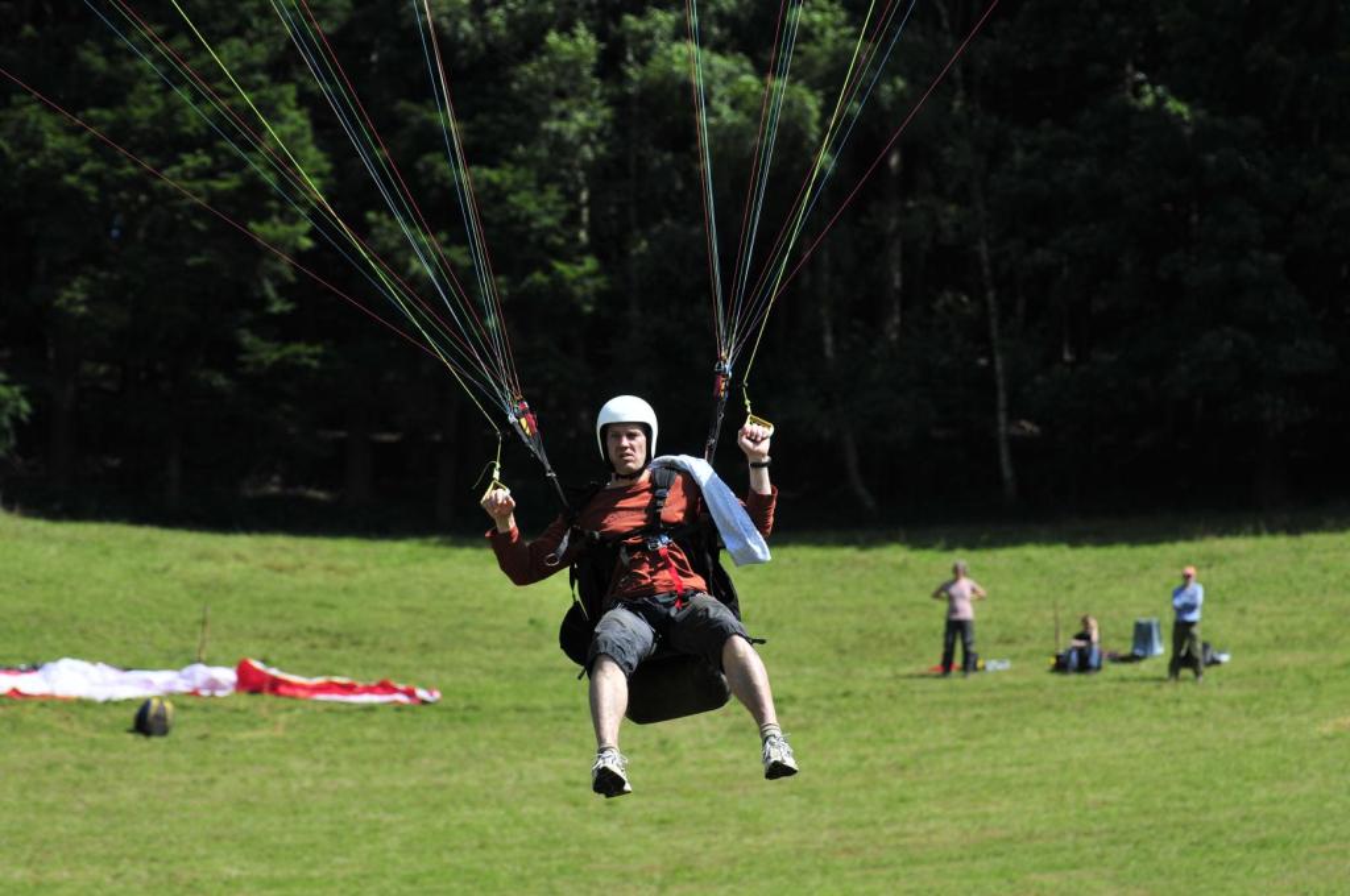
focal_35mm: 255
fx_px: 9550
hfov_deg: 8.1
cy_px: 448
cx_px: 675
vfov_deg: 5.4
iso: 250
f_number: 5.6
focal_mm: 170
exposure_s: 1/1600
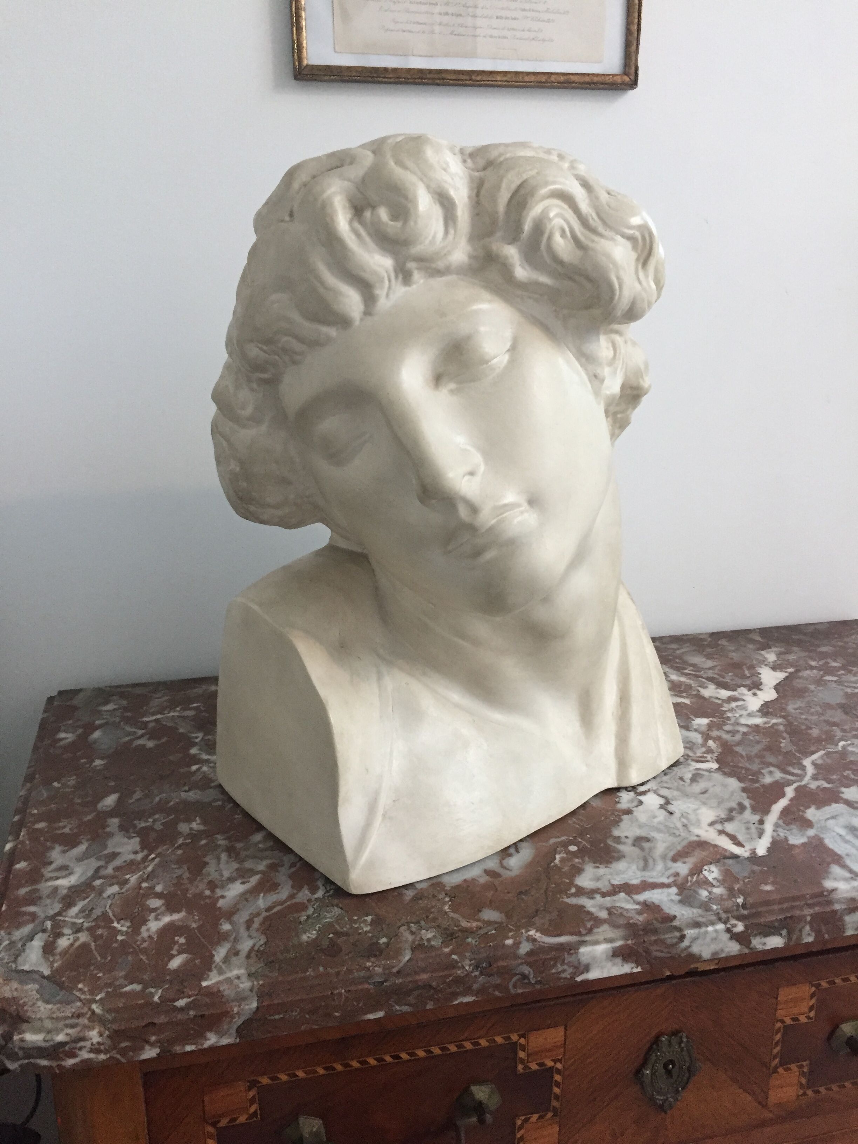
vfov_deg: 61.7
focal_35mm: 29
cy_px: 572
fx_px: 958
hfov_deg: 48.2
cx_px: 429
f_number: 2.2
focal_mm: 4.15
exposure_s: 1/33
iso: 250
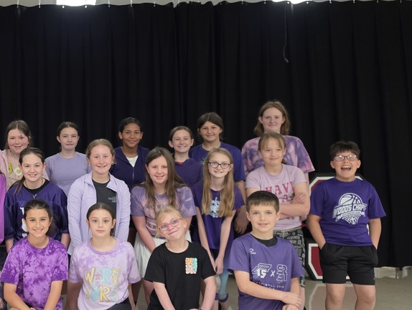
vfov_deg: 35.1
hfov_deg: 43.2
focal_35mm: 41
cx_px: 72
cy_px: 183
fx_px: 488
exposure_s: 1/120
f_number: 1.4
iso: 250
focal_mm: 6.5
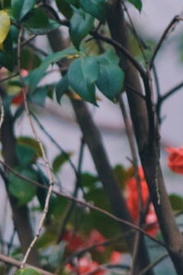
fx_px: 7106
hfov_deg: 1.5
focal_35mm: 931
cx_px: -69
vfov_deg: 2.2
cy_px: 367
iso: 500
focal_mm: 170
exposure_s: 1/320
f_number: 5.6
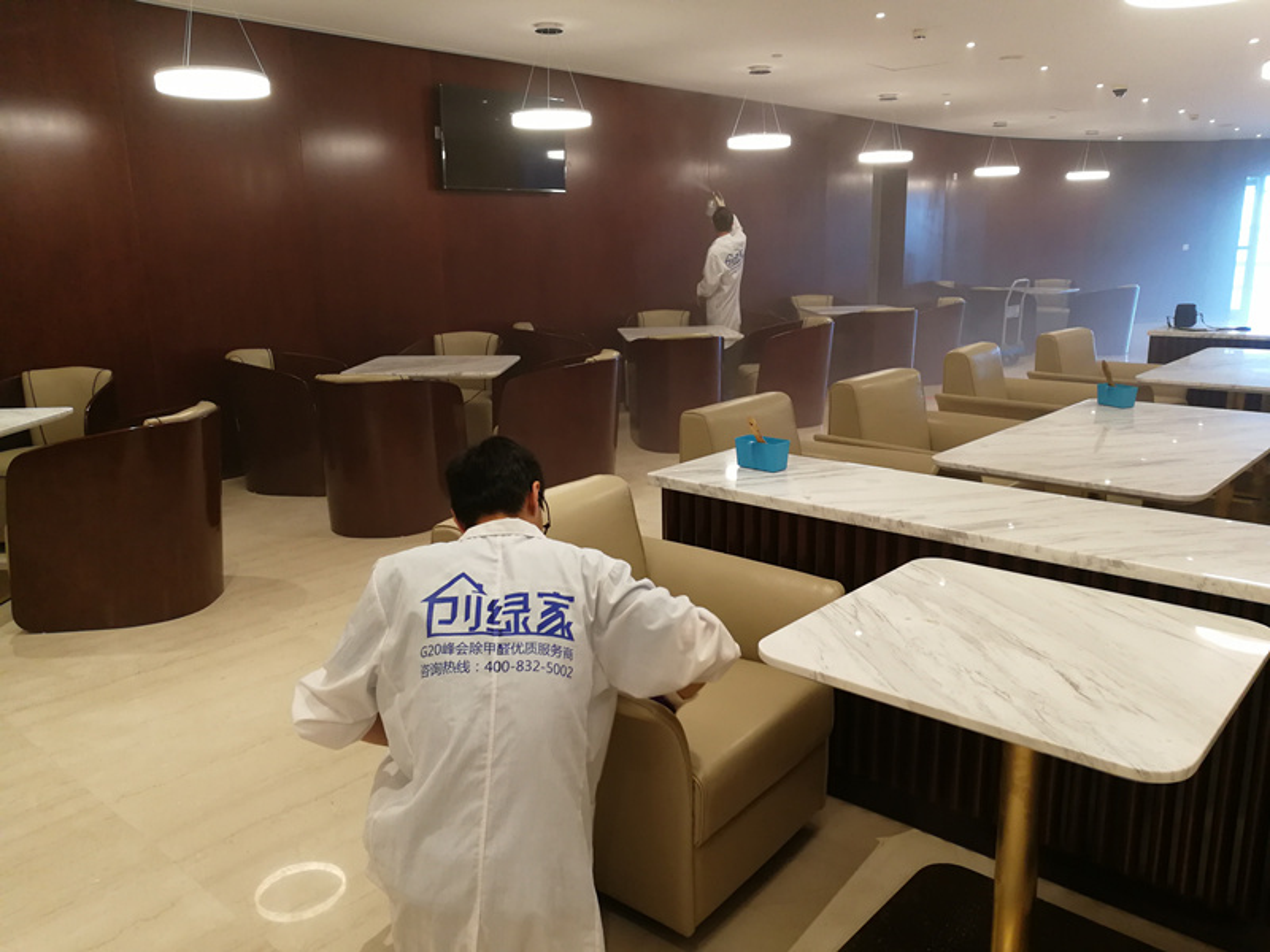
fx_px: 991
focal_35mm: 27
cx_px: 635
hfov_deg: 65.3
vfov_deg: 51.4
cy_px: 476
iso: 160
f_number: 2.2
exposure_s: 1/33.3
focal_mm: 3.84
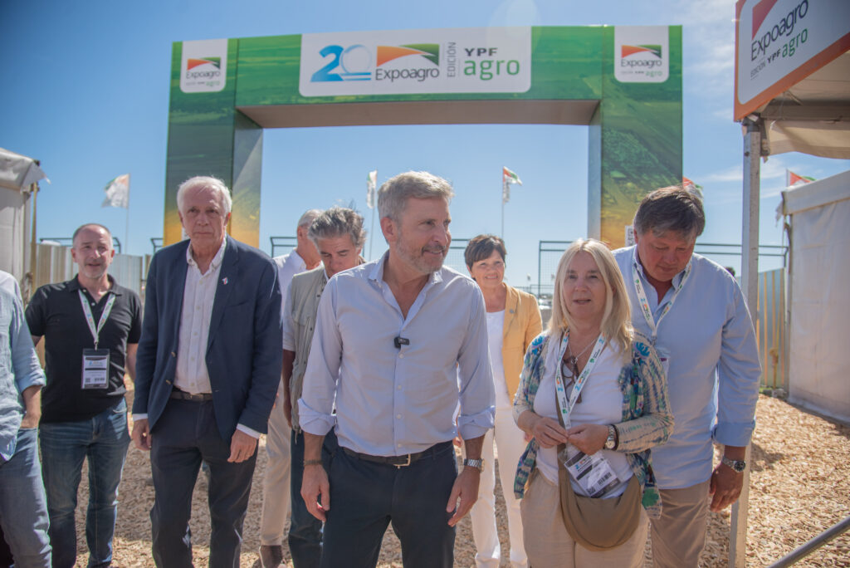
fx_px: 567
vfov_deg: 53.2
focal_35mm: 24
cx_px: 425
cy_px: 284
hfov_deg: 73.7
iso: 200
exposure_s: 1/4000
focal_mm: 24
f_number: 4
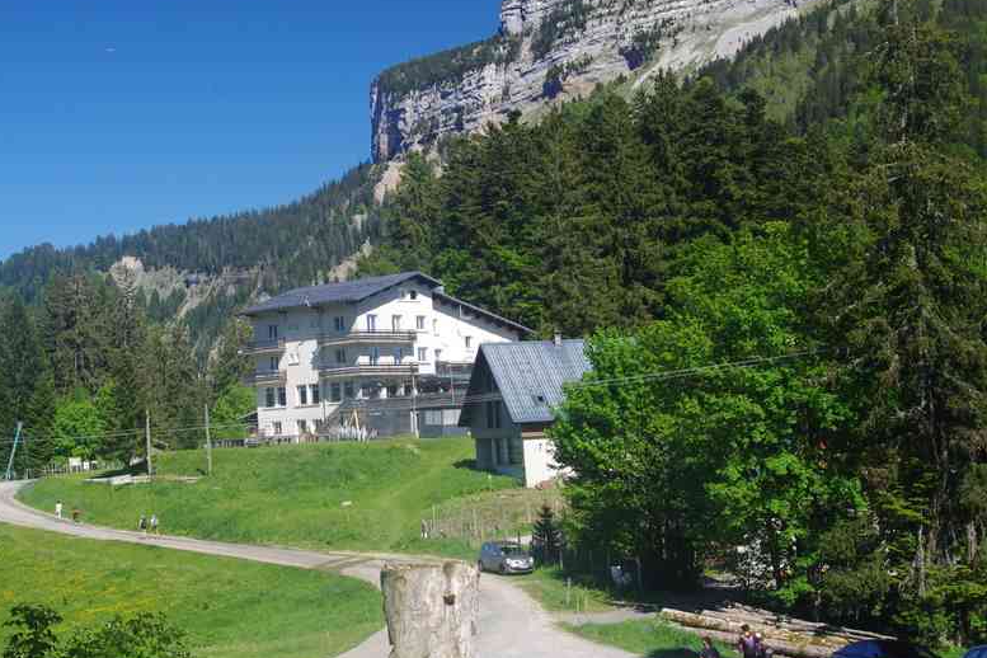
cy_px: 363
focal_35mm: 64
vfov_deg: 21.3
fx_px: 1745
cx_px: 384
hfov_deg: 31.5
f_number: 11
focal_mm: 33
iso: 200
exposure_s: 1/80
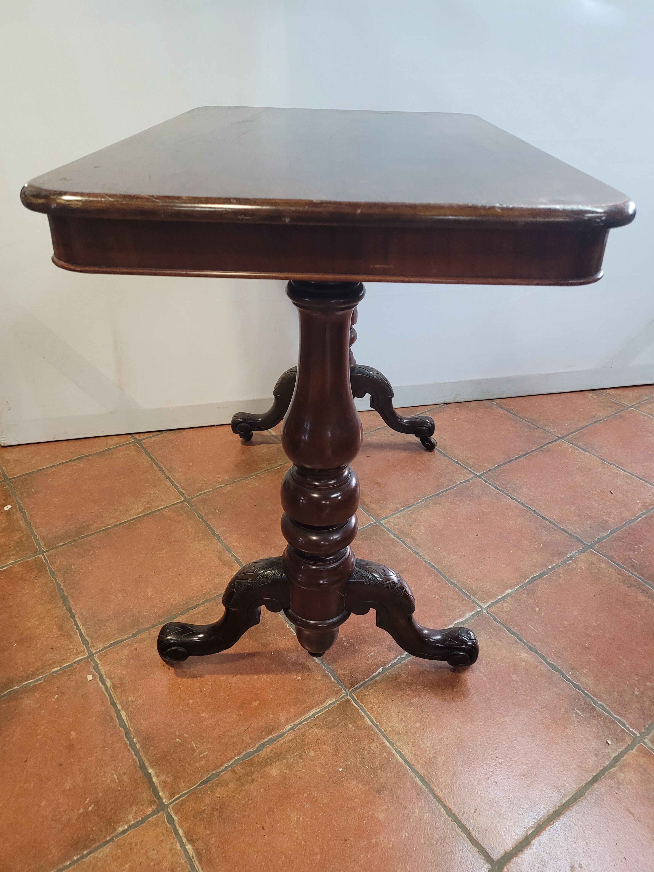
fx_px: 655
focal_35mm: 26
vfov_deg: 67.3
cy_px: 436
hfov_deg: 53.1
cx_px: 327
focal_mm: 5.4
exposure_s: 1/50
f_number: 1.8
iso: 400
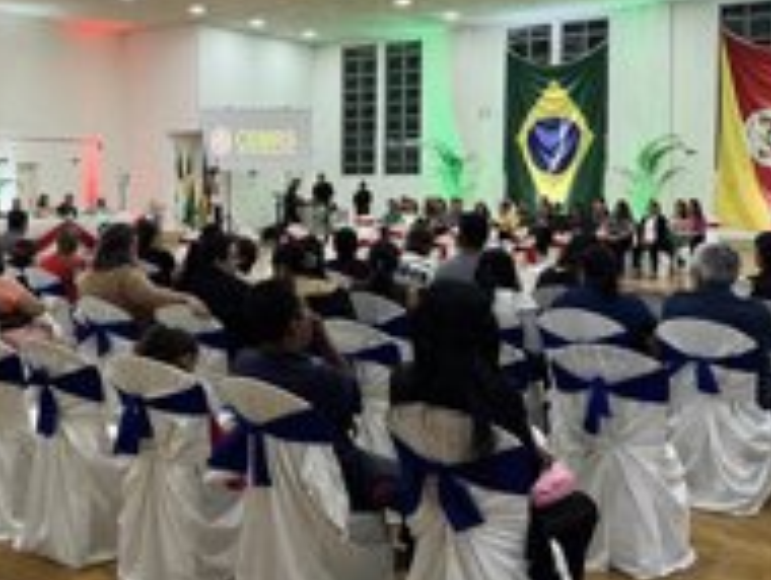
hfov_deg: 41.8
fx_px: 981
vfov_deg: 32.8
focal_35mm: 44
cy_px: 211
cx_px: 205
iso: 400
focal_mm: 6.76
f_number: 1.78
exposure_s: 1/60
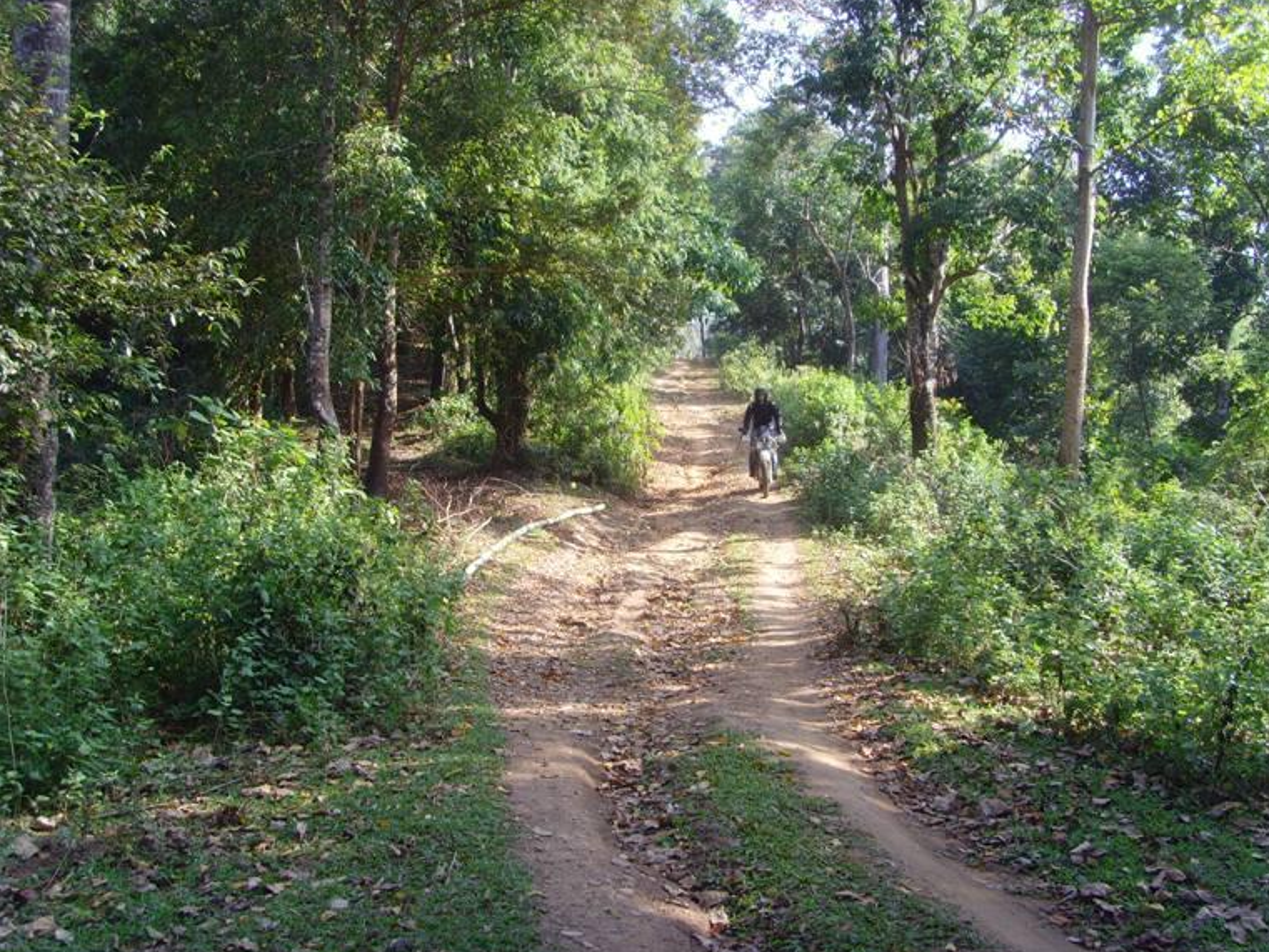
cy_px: 484
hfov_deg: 45.8
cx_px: 665
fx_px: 1503
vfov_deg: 35.1
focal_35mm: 41
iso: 80
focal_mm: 6.6
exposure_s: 1/180
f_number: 3.5
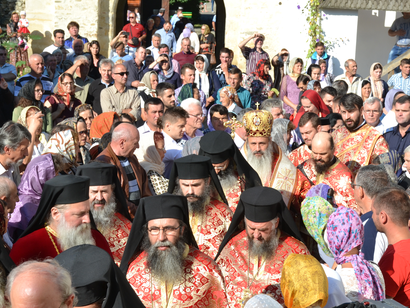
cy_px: 150
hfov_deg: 19.1
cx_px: 207
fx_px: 1220
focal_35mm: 103
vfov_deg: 14.4
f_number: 11
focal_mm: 52
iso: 200
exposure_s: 1/160
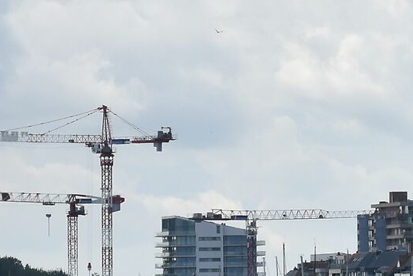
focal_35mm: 510
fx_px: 5855
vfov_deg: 2.7
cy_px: 272
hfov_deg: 4.0
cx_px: 640
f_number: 8
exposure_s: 1/500
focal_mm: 75
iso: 140
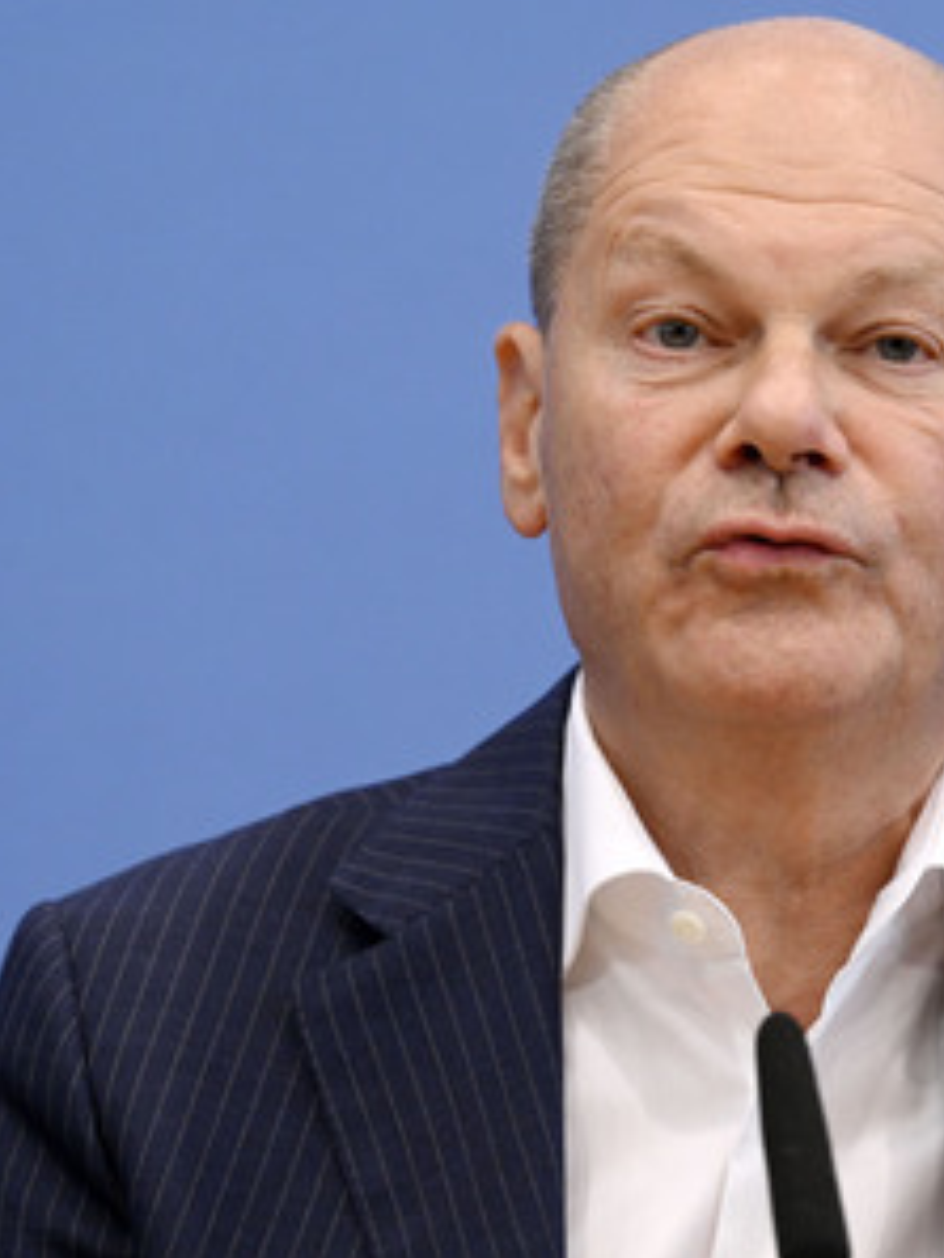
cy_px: 631
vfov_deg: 7.8
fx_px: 9265
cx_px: 815
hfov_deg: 5.8
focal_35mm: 255
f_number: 6.3
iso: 4000
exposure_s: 1/800
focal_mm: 175
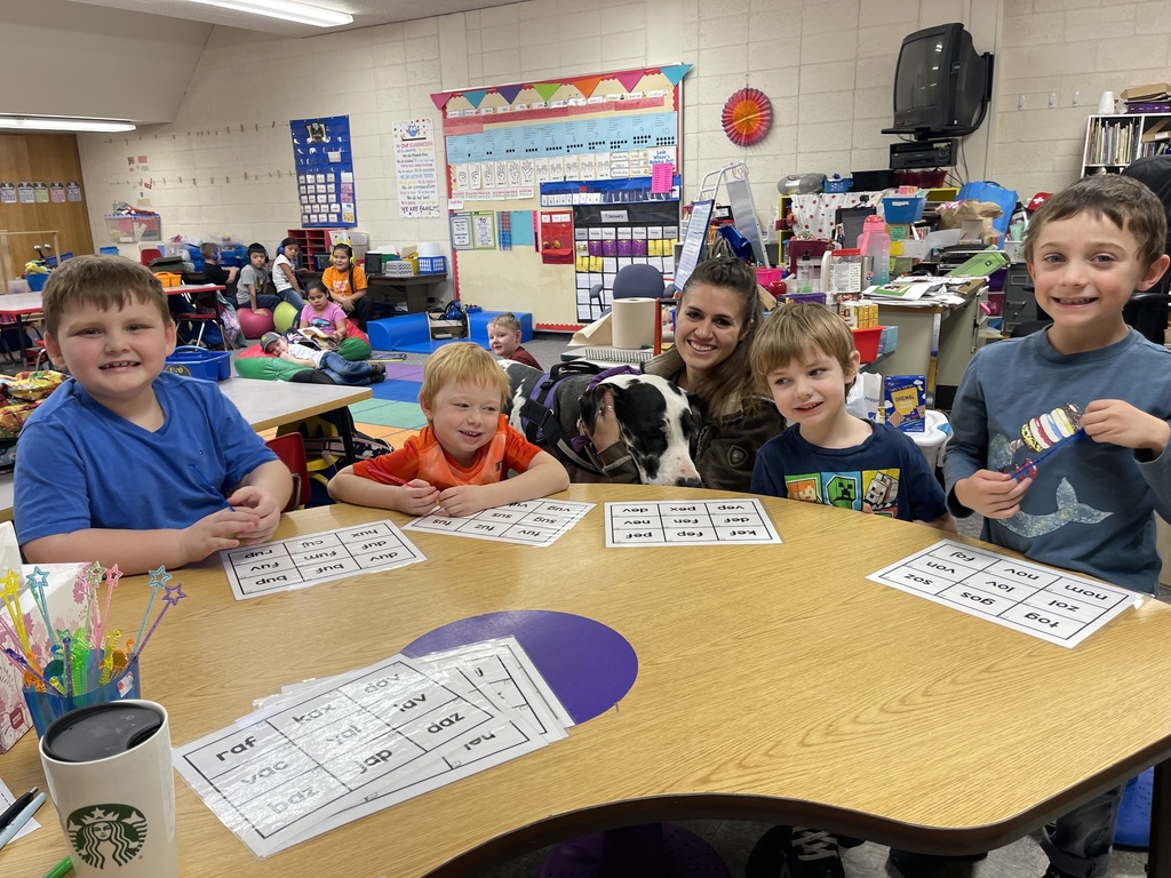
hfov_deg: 67.3
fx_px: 880
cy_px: 439
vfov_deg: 53.1
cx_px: 586
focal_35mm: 26
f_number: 1.6
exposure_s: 1/60
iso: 64
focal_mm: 5.1
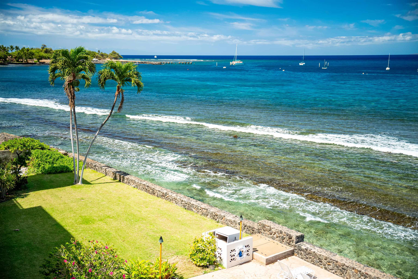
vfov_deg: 31.9
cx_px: 209
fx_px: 488
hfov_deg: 46.4
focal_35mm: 42
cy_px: 140
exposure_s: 1/4000
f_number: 2.8
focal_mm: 42
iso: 640
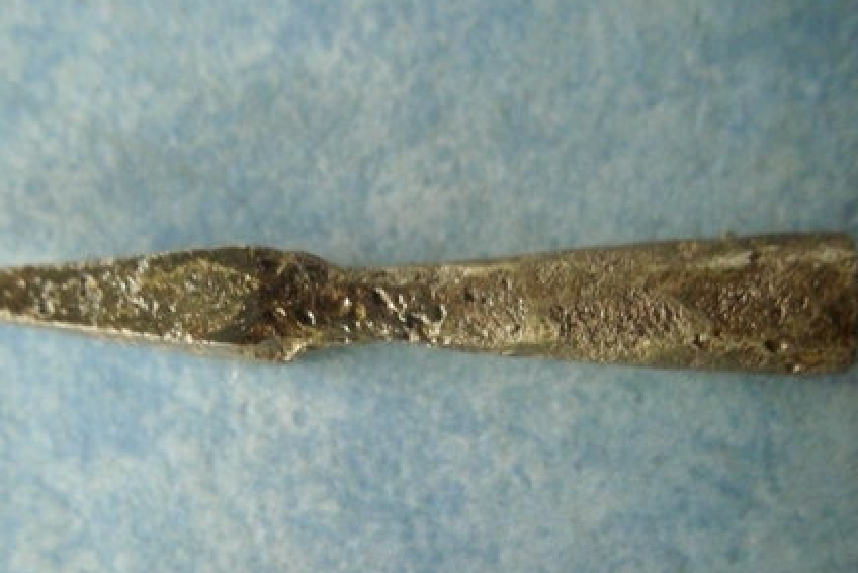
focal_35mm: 38
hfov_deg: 50.6
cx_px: 393
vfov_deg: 35.1
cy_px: 307
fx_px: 906
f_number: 2.8
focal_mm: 6.2
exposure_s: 1/60
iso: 400
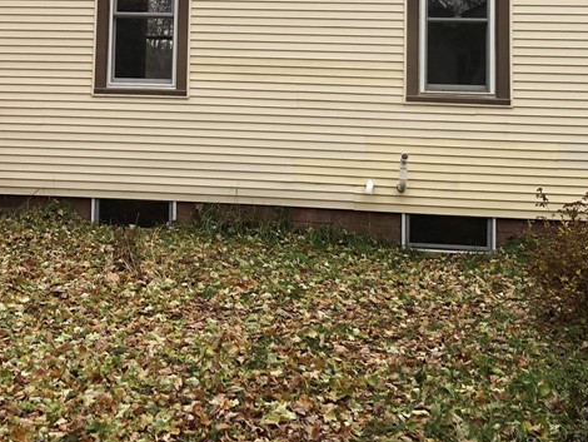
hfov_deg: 31.2
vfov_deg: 23.2
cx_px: 160
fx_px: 1037
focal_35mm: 61
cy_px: 19
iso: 20
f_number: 1.8
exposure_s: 1/281
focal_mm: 3.99
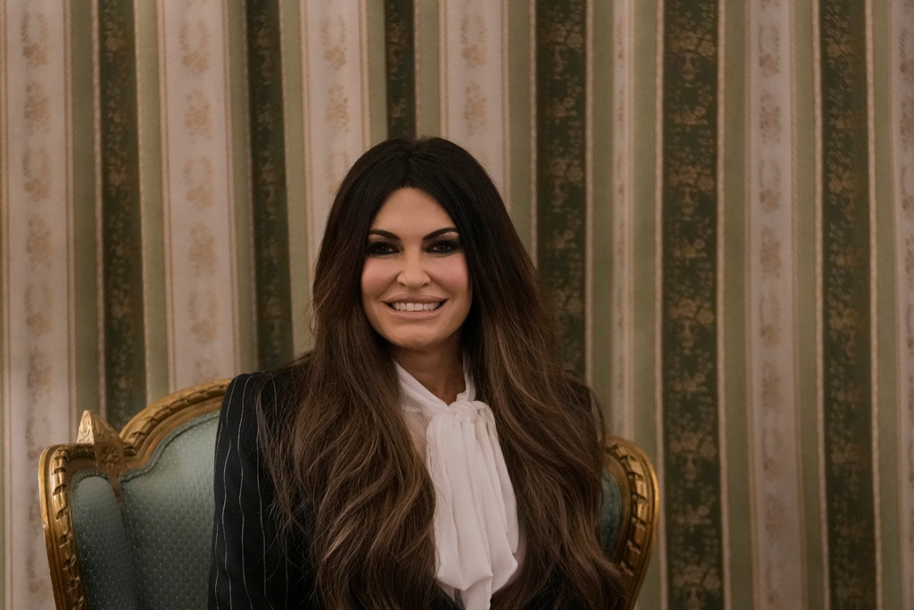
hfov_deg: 6.9
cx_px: 457
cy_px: 305
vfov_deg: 4.6
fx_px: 7617
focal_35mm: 300
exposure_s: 1/320
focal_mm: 200
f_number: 3.5
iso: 4000
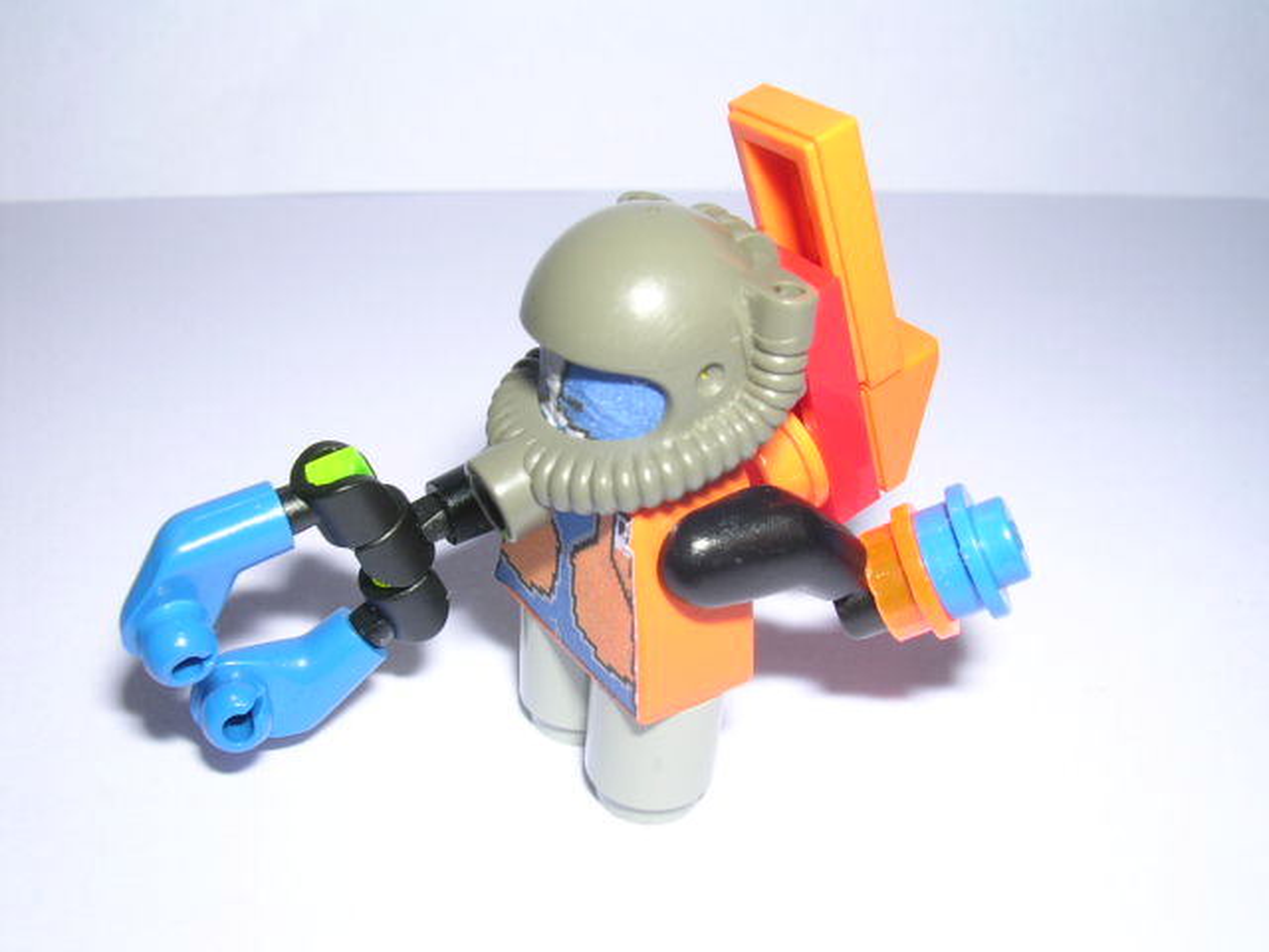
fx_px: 1393
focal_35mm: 38
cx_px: 634
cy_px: 476
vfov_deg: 37.7
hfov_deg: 49.0
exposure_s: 1/60.1
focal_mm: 5.8
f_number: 5.6
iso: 100
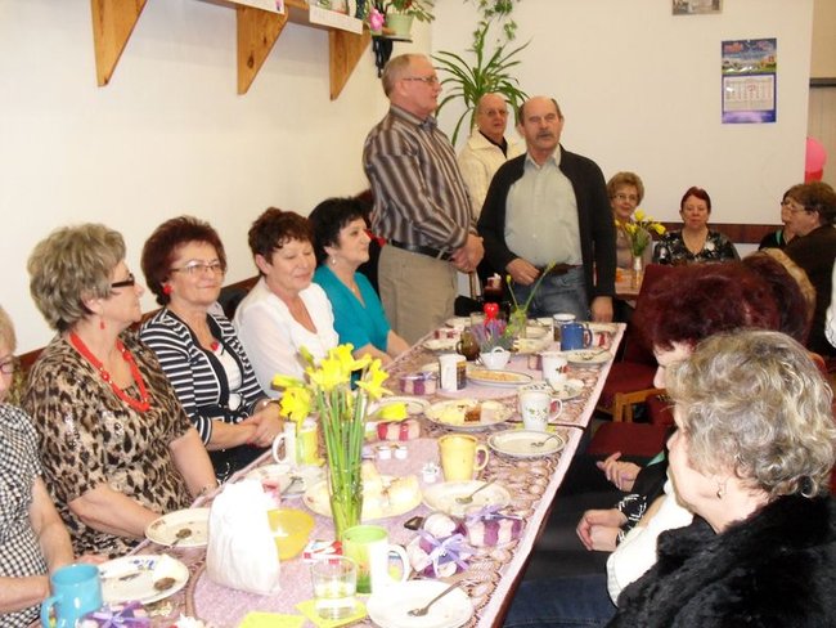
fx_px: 918
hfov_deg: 49.0
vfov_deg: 37.7
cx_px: 418
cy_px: 314
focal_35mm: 38
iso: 240
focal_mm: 6.3
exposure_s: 1/45
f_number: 2.8
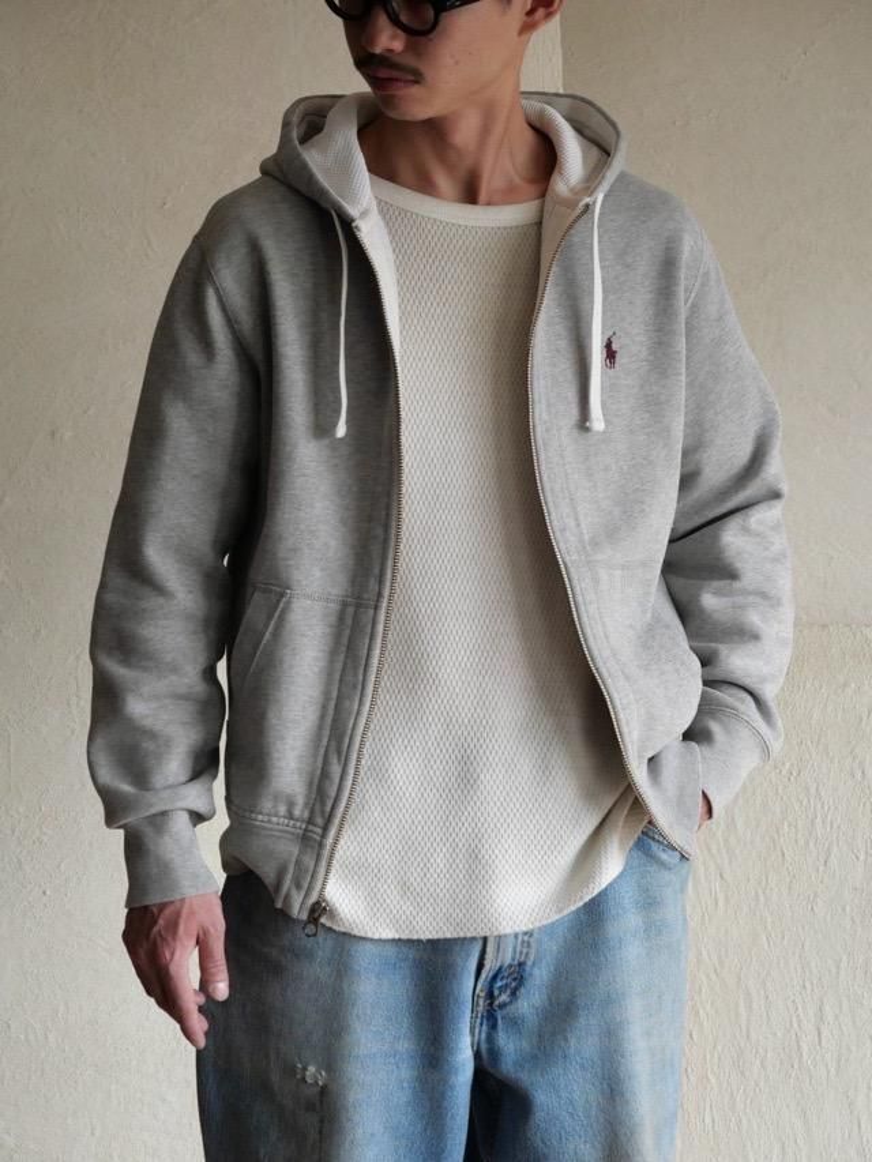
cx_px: 436
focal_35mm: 108
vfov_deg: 18.2
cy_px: 581
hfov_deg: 13.7
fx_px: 3627
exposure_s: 1/125
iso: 1000
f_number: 4
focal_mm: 54
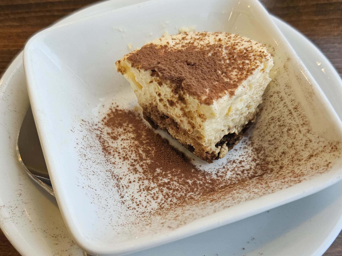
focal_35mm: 23
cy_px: 128
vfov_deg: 58.9
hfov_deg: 73.9
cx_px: 171
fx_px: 227
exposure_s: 1/182
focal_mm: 5.4
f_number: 1.8
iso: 250
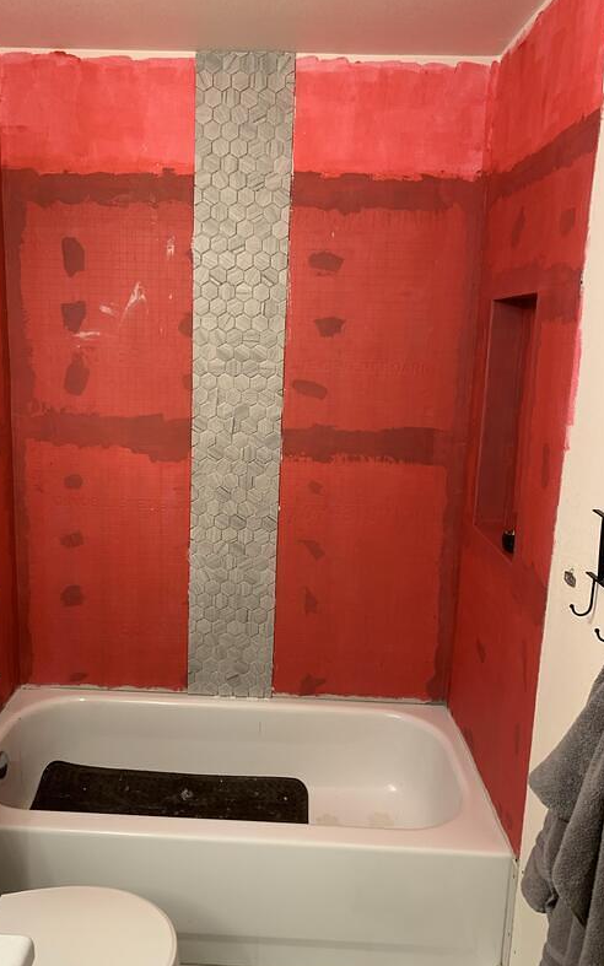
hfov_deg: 44.4
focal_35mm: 28
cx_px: 252
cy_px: 486
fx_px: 737
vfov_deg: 66.5
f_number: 1.8
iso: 125
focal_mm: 4.25
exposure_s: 1/60
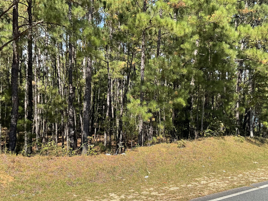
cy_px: 112
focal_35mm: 40
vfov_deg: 35.9
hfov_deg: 46.8
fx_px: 310
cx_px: 135
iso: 16
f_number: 1.8
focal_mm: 3
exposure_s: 1/869
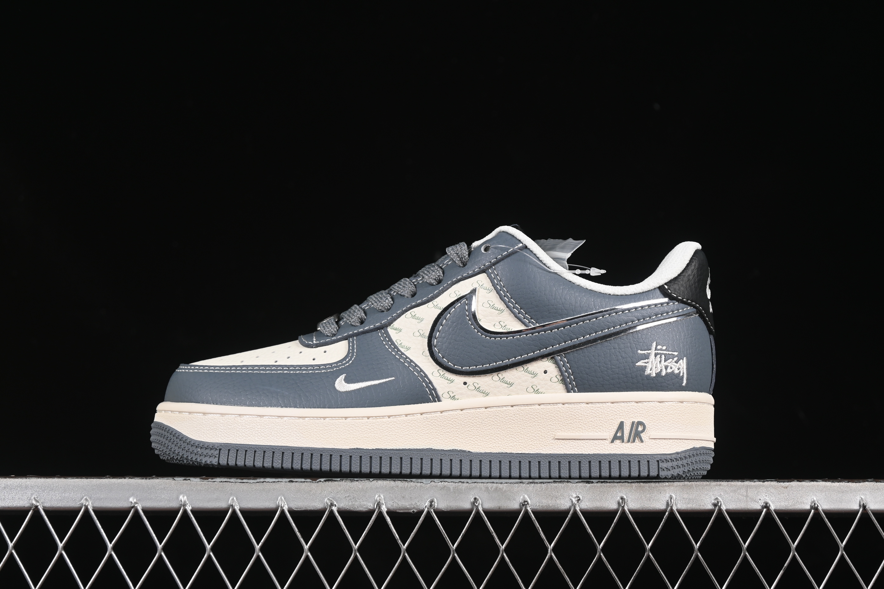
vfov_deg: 18.2
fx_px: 1842
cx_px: 442
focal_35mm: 75
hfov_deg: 27.0
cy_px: 294
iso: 160
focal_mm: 50
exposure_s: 1/80
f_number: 7.1
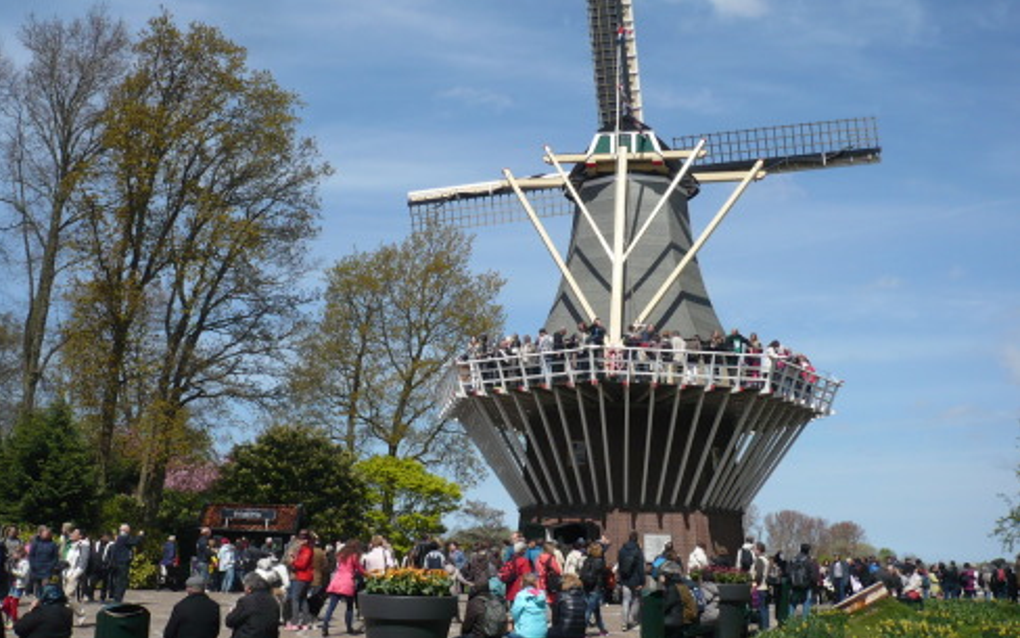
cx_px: 502
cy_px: 309
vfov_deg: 33.6
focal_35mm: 38
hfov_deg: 51.5
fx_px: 1056
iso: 100
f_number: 8
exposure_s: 1/320
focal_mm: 5.8
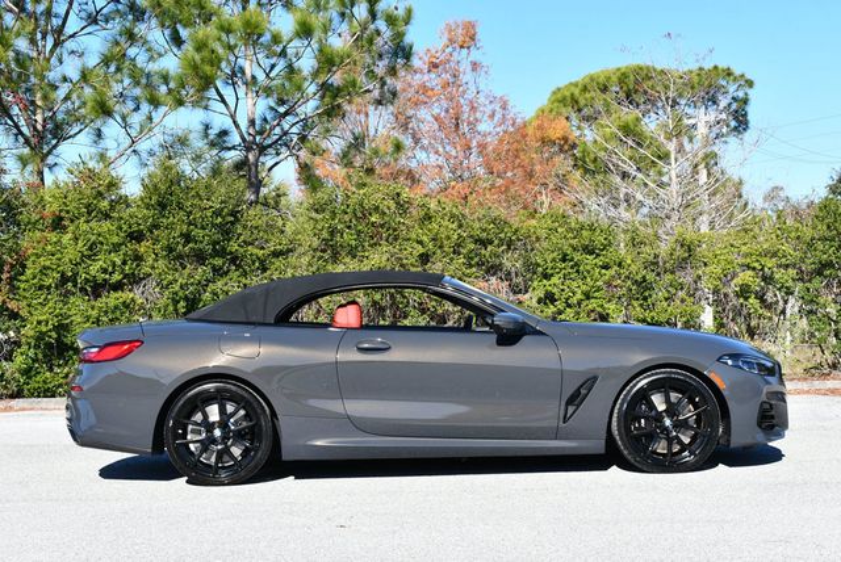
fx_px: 1496
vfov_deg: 21.3
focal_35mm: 64
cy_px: 281
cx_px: 420
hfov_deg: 31.4
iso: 125
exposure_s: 1/250
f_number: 8
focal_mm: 32
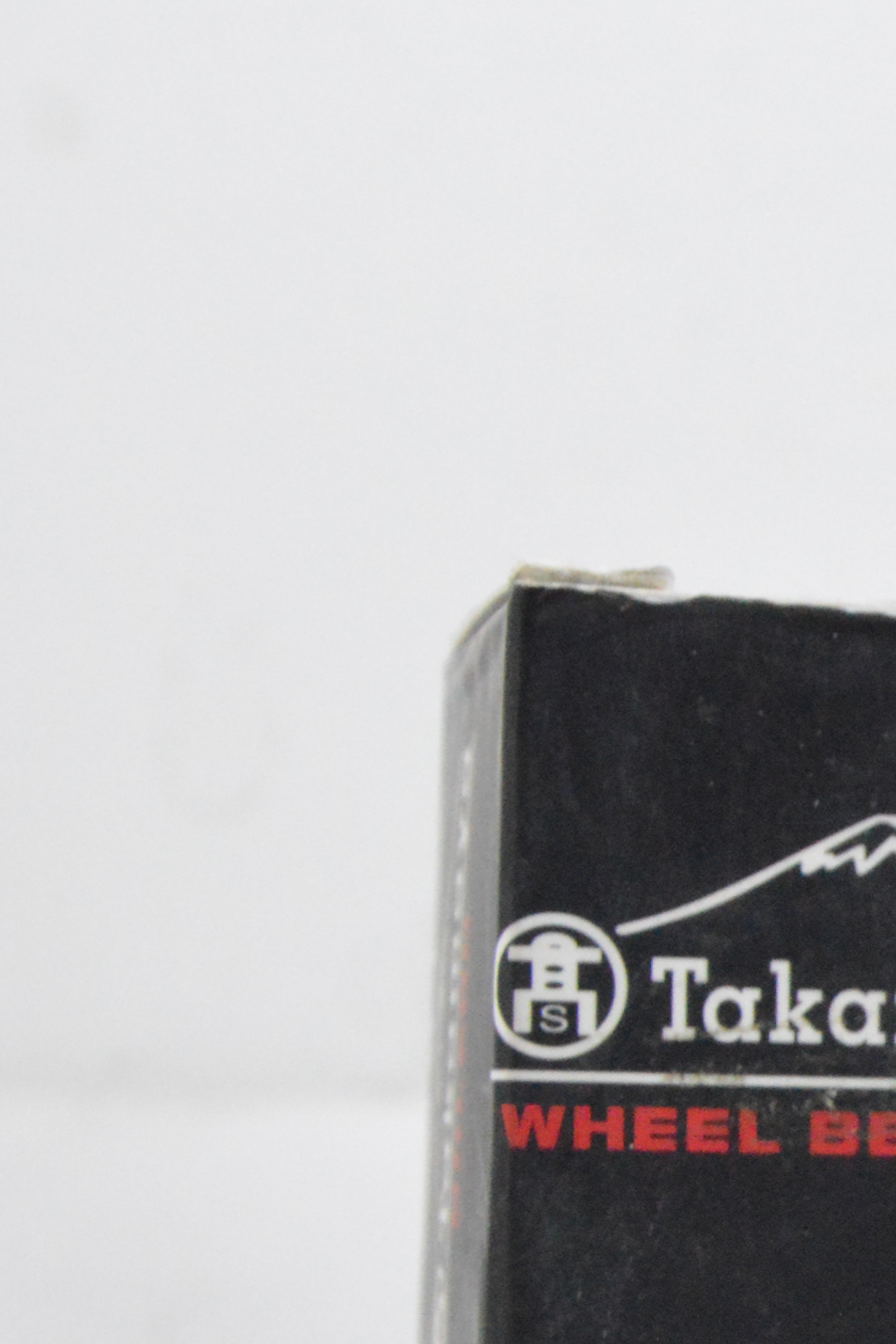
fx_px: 9109
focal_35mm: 244
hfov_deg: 5.5
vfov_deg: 8.4
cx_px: 1914
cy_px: 1332
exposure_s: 1/100
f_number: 7.1
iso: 3200
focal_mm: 50
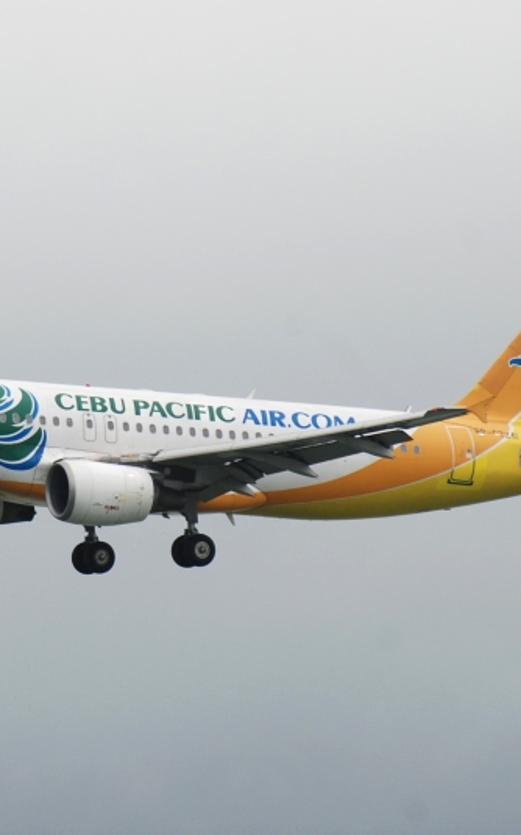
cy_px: 418
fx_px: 17712
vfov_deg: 2.7
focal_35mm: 779
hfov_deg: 1.7
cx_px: 161
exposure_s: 1/800
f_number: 7.1
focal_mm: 340
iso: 200
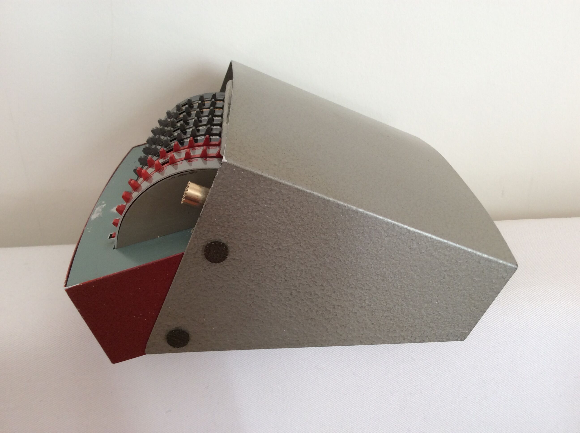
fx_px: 535
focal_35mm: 32
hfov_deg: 56.9
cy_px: 216
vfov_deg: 44.1
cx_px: 290
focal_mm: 3.3
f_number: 2.4
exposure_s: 1/25
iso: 32
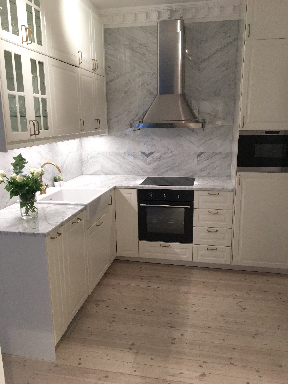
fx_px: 322
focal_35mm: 29
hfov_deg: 48.2
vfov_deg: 61.7
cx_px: 144
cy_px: 192
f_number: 2.2
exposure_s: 1/33
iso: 80
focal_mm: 4.15
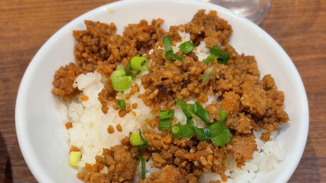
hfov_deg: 36.6
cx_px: 163
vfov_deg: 21.0
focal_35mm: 57
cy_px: 117
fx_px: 493
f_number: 1.6
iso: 64
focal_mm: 5.96
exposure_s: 1/50
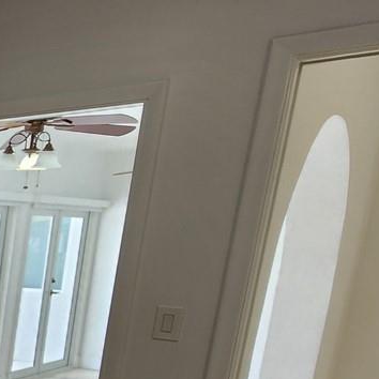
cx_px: -352
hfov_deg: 20.0
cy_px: 403
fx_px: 644
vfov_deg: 29.9
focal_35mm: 52
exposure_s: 1/60
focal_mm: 2.2
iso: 50
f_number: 2.2
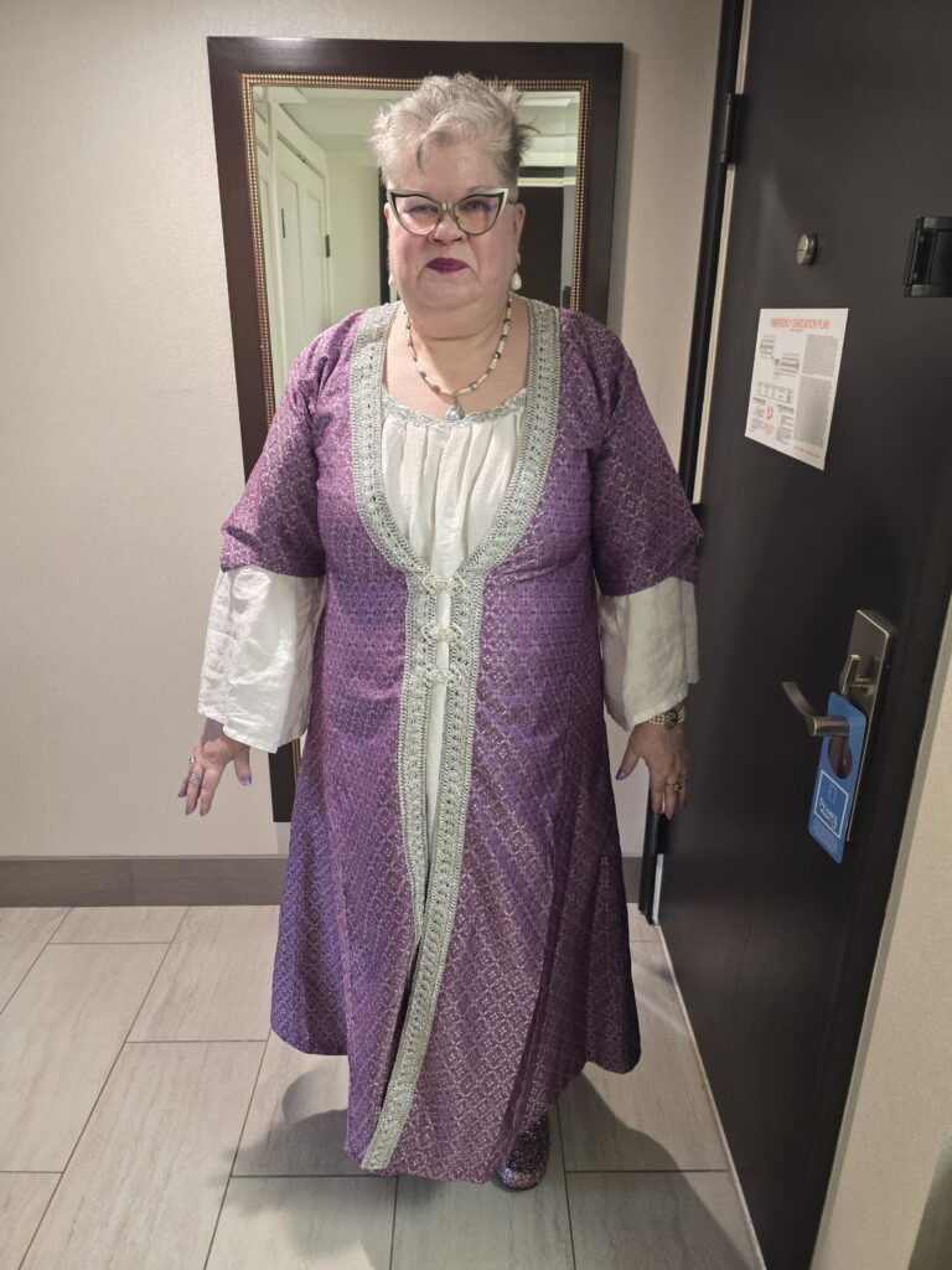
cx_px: 476
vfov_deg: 73.9
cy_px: 635
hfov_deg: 58.9
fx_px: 843
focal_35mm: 23
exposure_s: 1/54.9
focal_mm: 6.3
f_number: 1.7
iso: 320
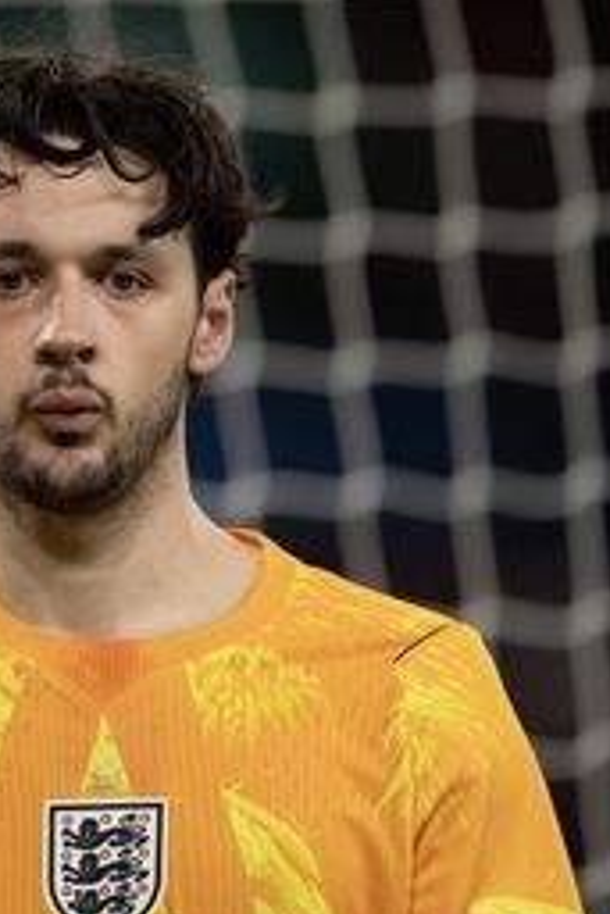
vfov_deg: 2.2
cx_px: 68
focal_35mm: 938
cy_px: 471
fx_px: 23807
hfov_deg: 1.5
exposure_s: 1/1600
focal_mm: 600
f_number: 4
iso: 3200
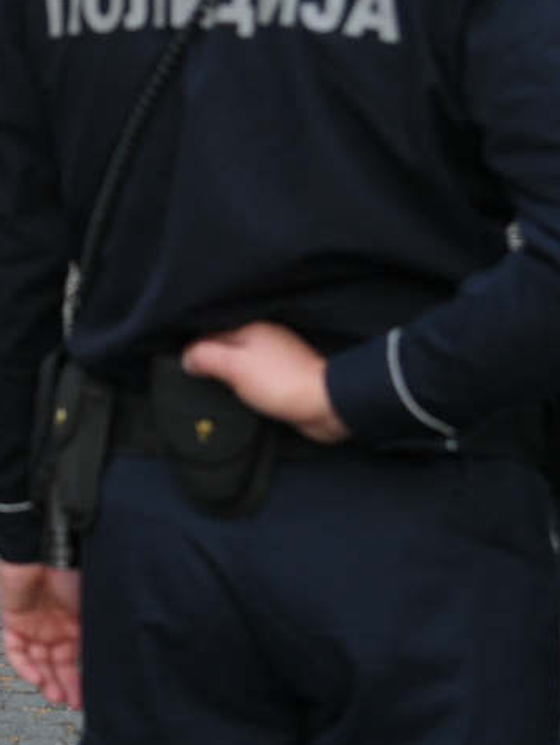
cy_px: 177
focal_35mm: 152
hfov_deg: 9.5
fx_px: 3274
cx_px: -233
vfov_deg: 12.9
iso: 1250
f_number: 4
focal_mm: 46
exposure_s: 1/200
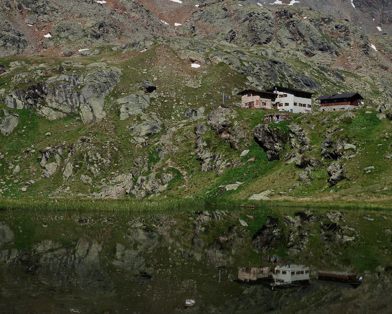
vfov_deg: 25.8
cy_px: 134
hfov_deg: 31.9
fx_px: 684
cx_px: 170
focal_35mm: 59
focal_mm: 27
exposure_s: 1/500
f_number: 13
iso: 200
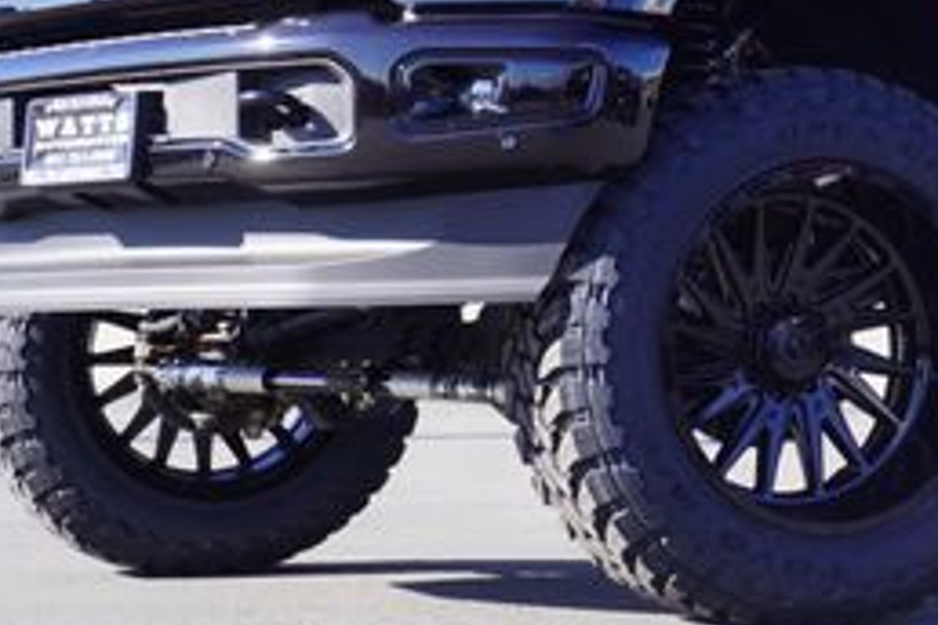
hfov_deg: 21.5
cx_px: 793
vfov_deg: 14.2
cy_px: -113
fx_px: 2429
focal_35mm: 93
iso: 100
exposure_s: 1/100
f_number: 6.3
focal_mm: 25
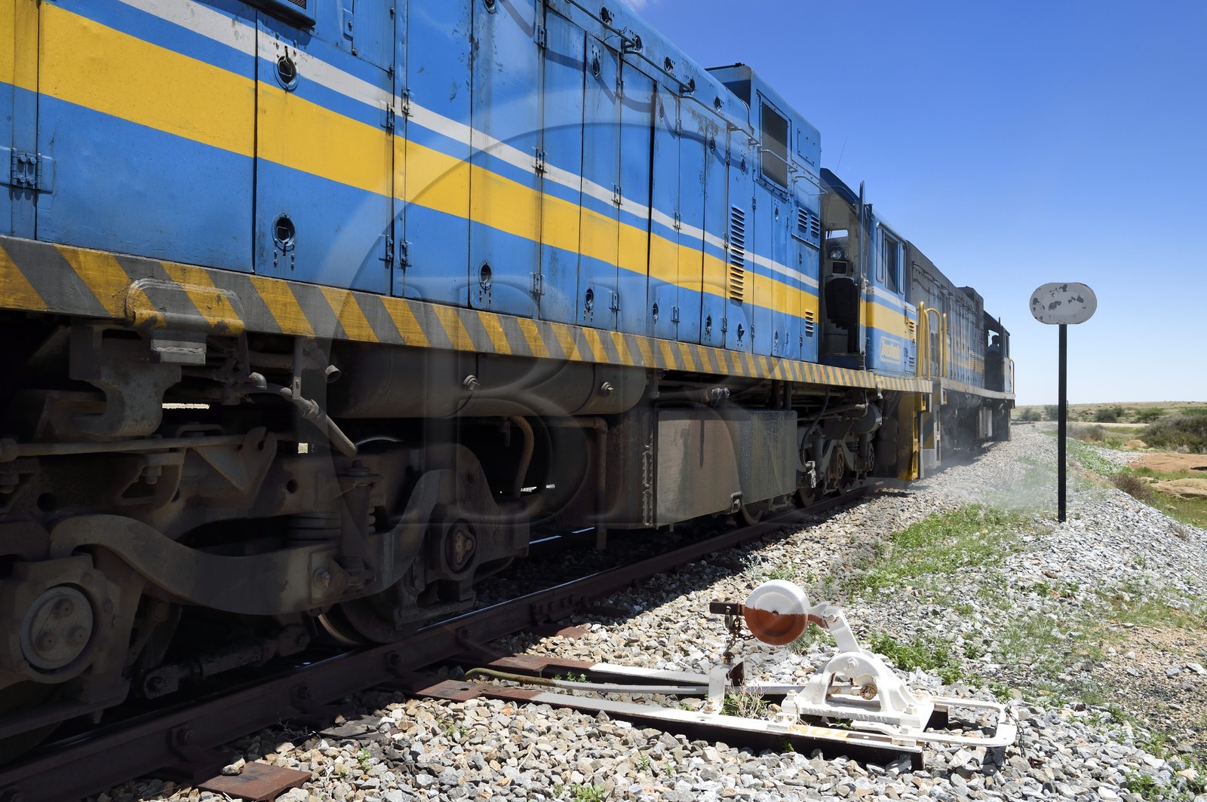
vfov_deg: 41.0
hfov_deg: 58.8
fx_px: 1072
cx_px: 604
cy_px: 401
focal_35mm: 32
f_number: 11
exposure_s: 1/320
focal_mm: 32
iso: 200
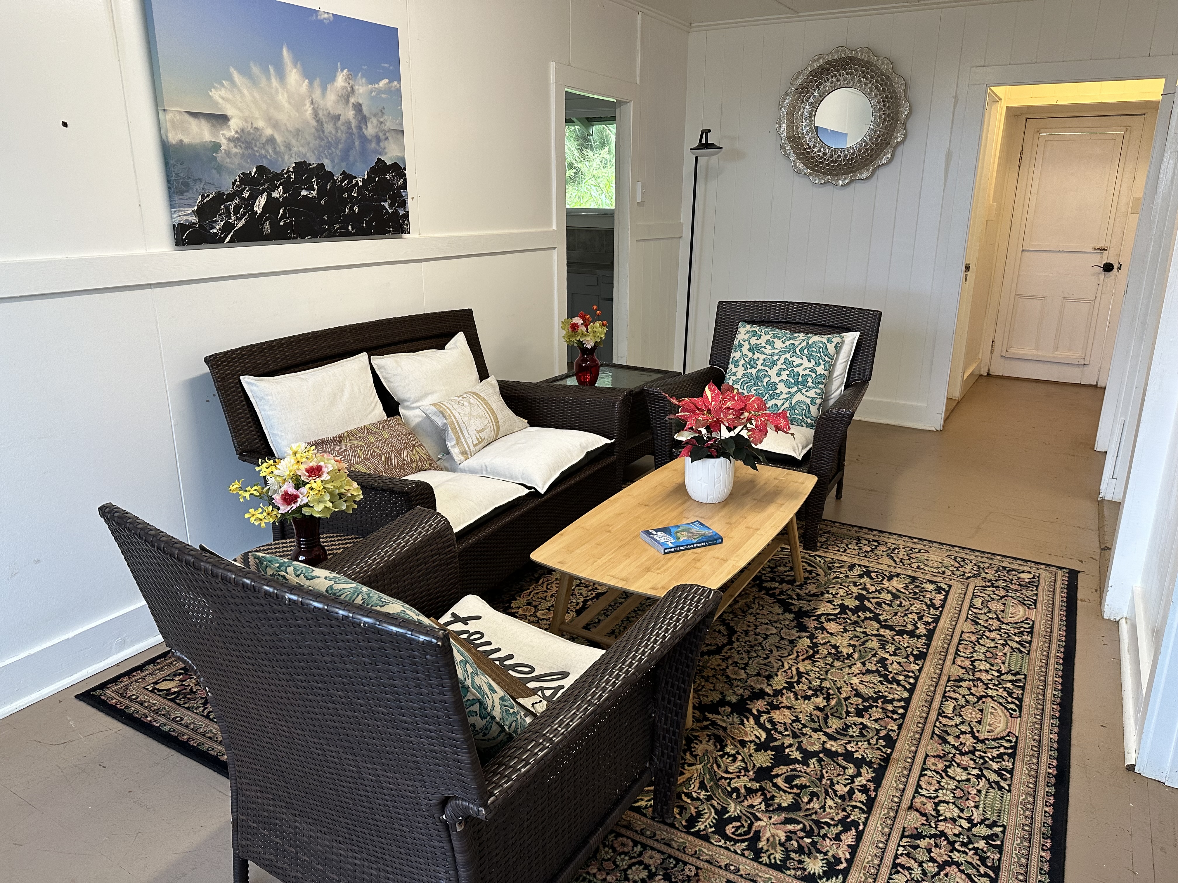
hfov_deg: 71.6
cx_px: 589
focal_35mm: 24
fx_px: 817
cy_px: 442
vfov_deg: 56.8
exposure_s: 1/60
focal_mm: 6.86
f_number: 1.78
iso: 200
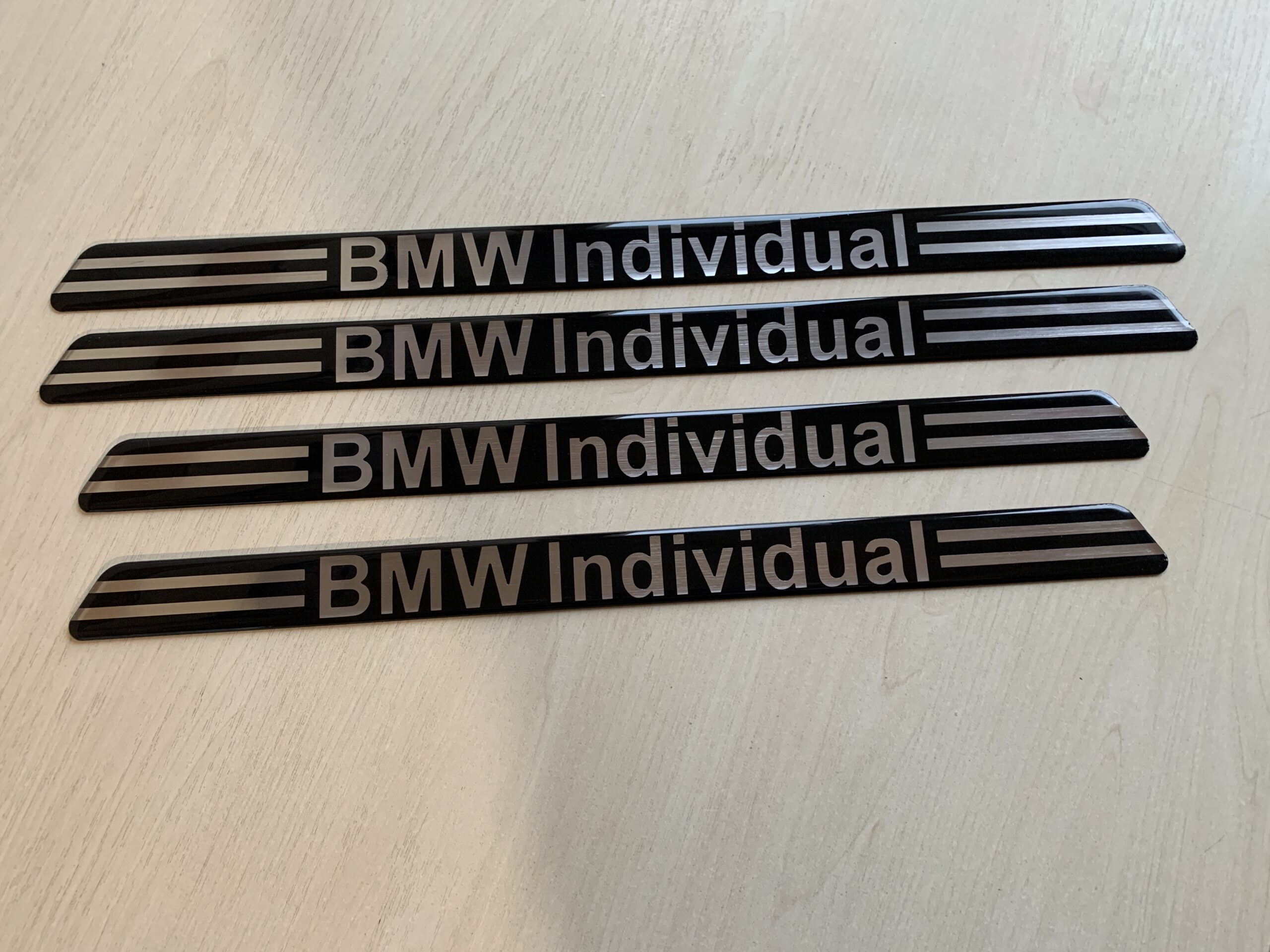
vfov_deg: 53.1
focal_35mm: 26
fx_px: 954
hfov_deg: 67.3
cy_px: 476
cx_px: 635
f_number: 1.8
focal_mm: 4.25
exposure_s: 1/60
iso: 200
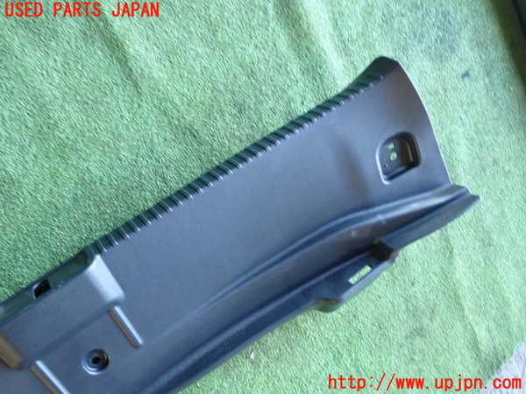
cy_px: 197
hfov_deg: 56.8
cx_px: 263
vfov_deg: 44.2
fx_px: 486
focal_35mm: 32
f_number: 2.4
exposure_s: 1/30
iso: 250
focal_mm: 5.79
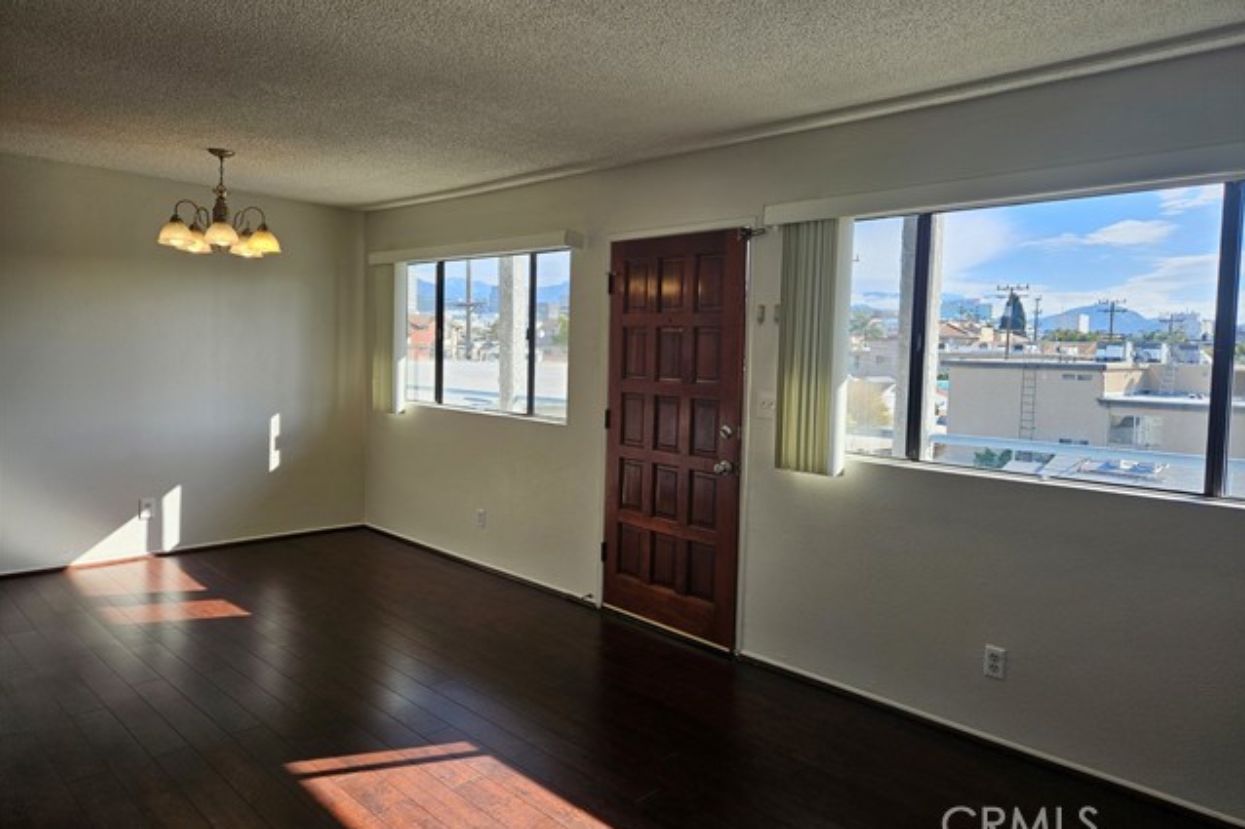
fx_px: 830
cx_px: 622
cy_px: 384
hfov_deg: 73.8
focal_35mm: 24
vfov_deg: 53.1
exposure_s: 1/222
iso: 25
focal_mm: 5.4
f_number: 1.8
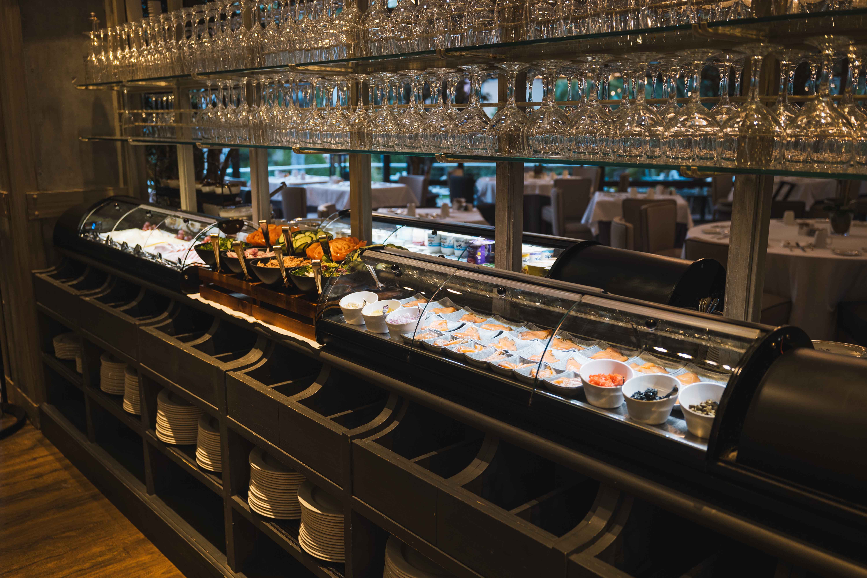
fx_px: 747
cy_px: 289
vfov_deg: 42.3
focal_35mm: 31
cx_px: 434
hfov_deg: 60.3
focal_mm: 31
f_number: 2.8
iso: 640
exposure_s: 1/60
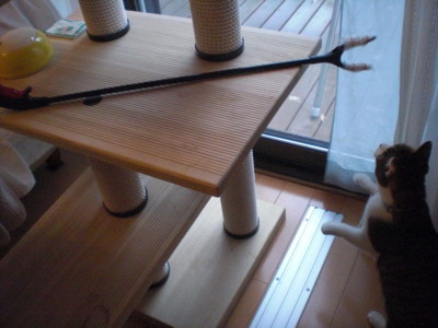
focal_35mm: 38
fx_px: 481
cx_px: 219
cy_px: 164
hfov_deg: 49.0
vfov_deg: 37.7
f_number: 3.1
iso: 800
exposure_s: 1/200
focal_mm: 6.3
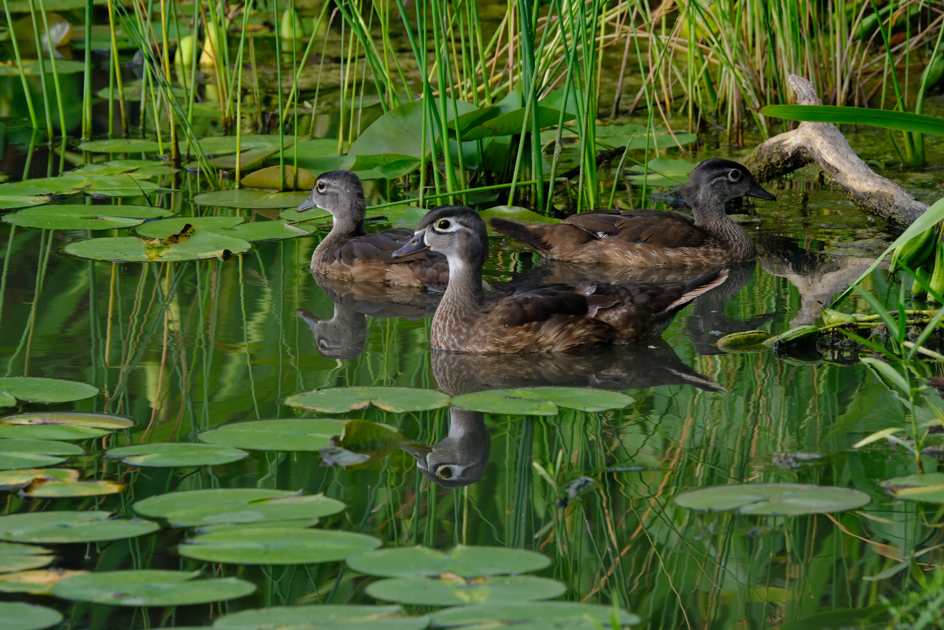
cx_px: 472
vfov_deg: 2.3
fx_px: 15732
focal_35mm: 600
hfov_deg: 3.4
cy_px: 315
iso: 400
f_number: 10
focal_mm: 400
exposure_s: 1/125
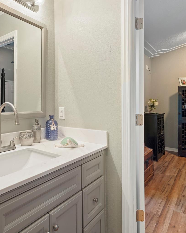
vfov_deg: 75.0
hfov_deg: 60.4
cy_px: 113
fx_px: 151
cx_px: 52
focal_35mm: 22
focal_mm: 10
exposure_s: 1.6
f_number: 8
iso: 100
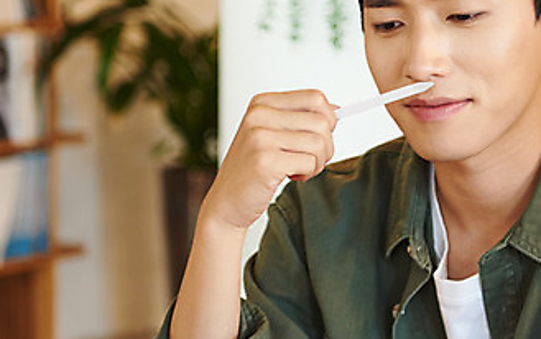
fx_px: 1696
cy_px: 64
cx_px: 312
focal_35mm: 115
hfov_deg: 18.1
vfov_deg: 11.4
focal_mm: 62
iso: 800
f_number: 2.8
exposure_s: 1/100
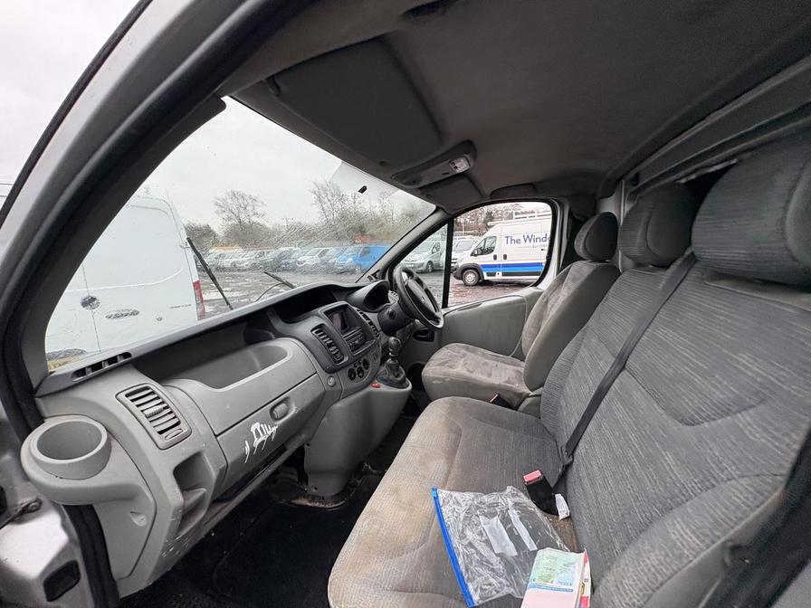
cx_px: 406
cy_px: 304
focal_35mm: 14
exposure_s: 1/99
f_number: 2.2
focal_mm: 2.22
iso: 160
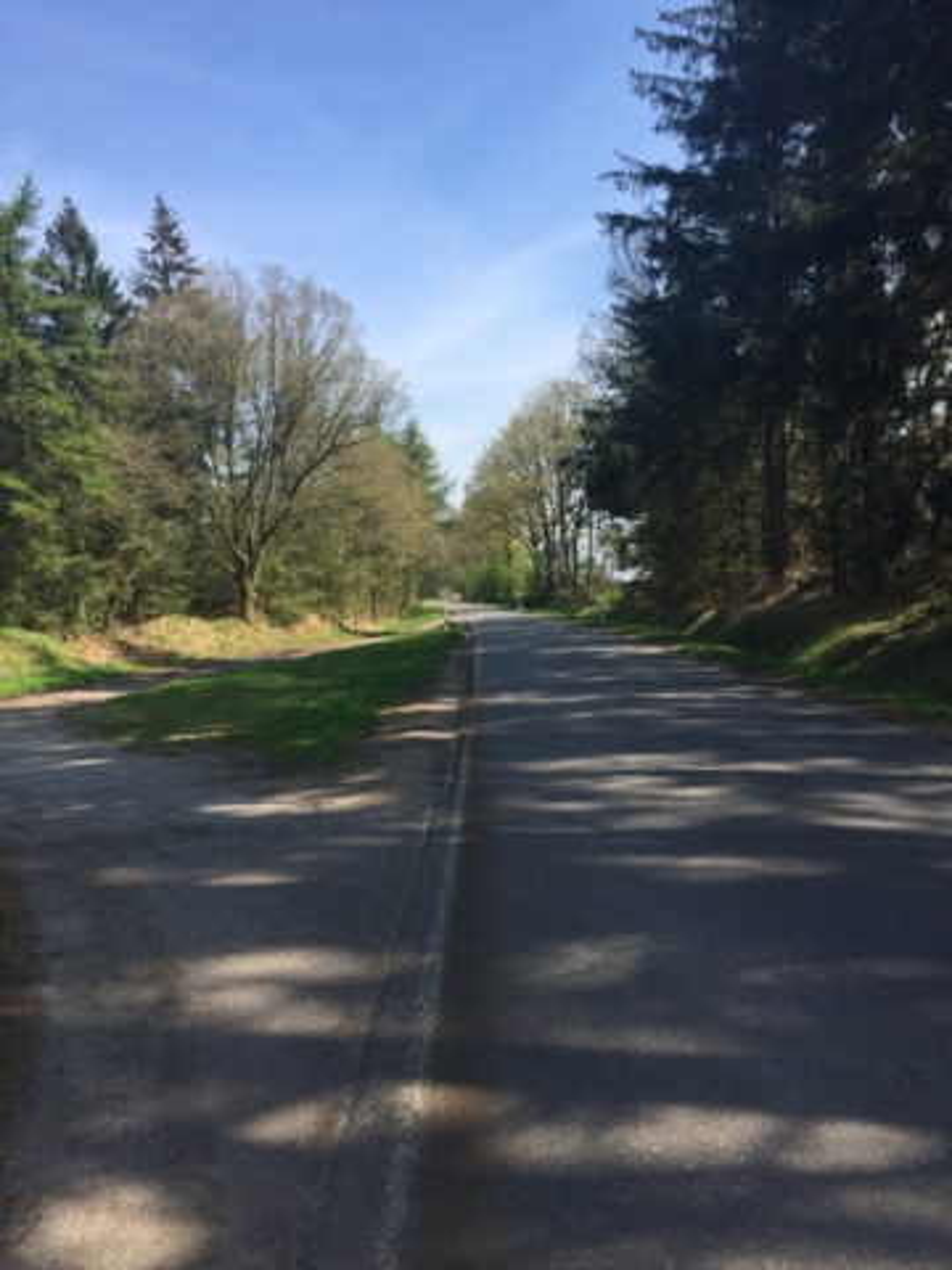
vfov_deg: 61.7
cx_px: 476
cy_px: 635
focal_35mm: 29
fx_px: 1063
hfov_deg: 48.2
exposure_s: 1/1099
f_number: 2.2
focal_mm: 4.15
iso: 32
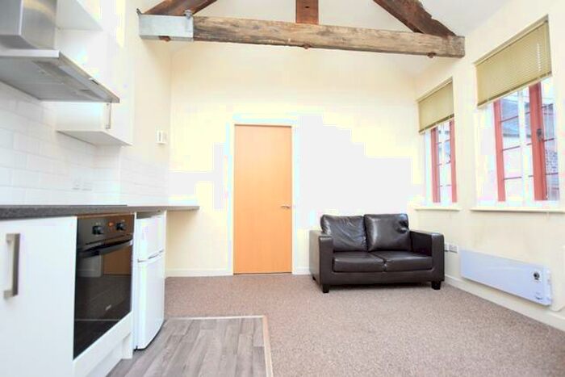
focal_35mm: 20
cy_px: 188
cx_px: 282
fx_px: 306
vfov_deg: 63.2
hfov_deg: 85.4
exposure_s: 1/60
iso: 1000
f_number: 3.5
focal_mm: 13
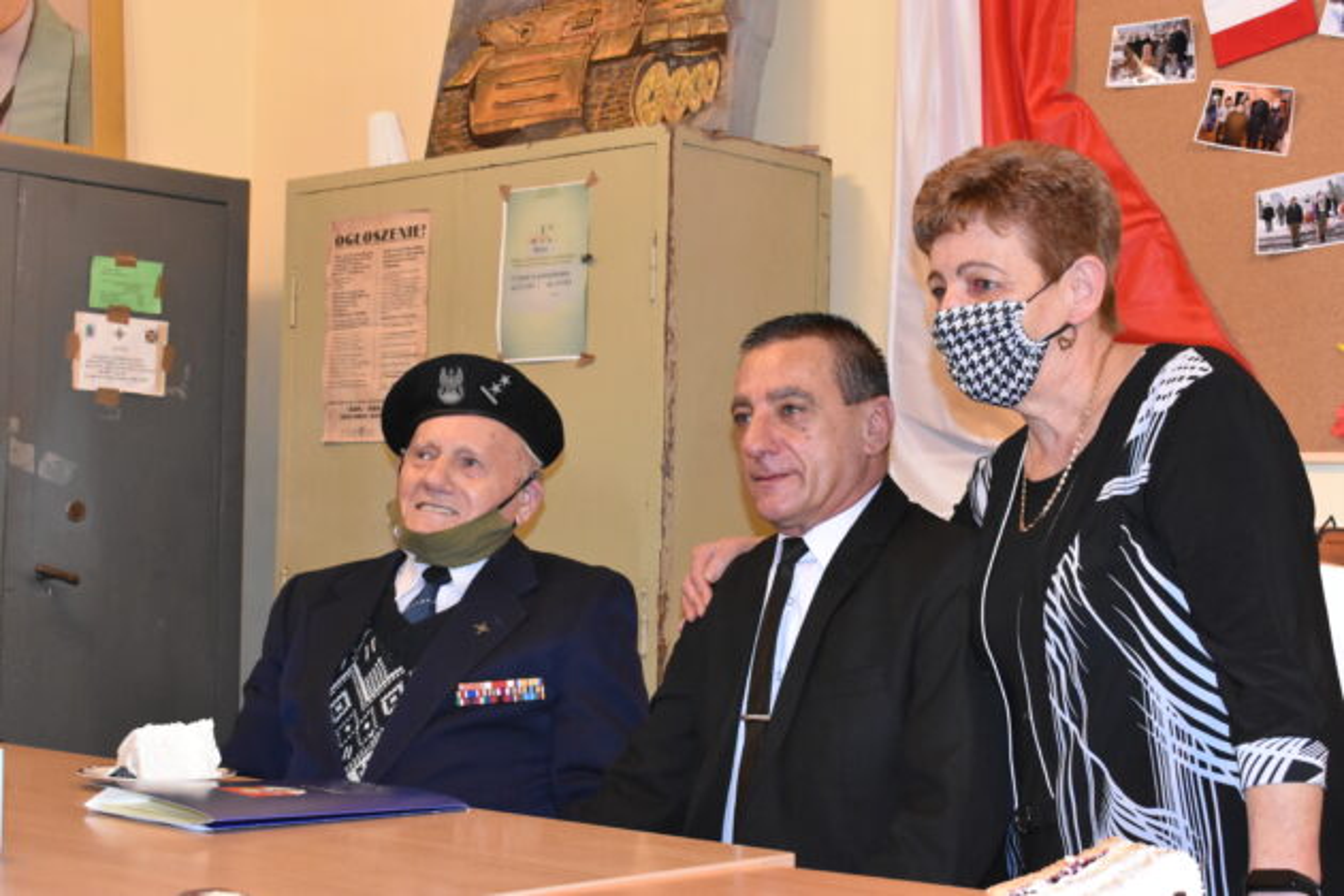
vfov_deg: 23.8
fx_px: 2128
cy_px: 448
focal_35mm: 57
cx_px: 672
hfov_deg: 35.1
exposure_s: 1/60
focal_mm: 38
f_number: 7.1
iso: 4000
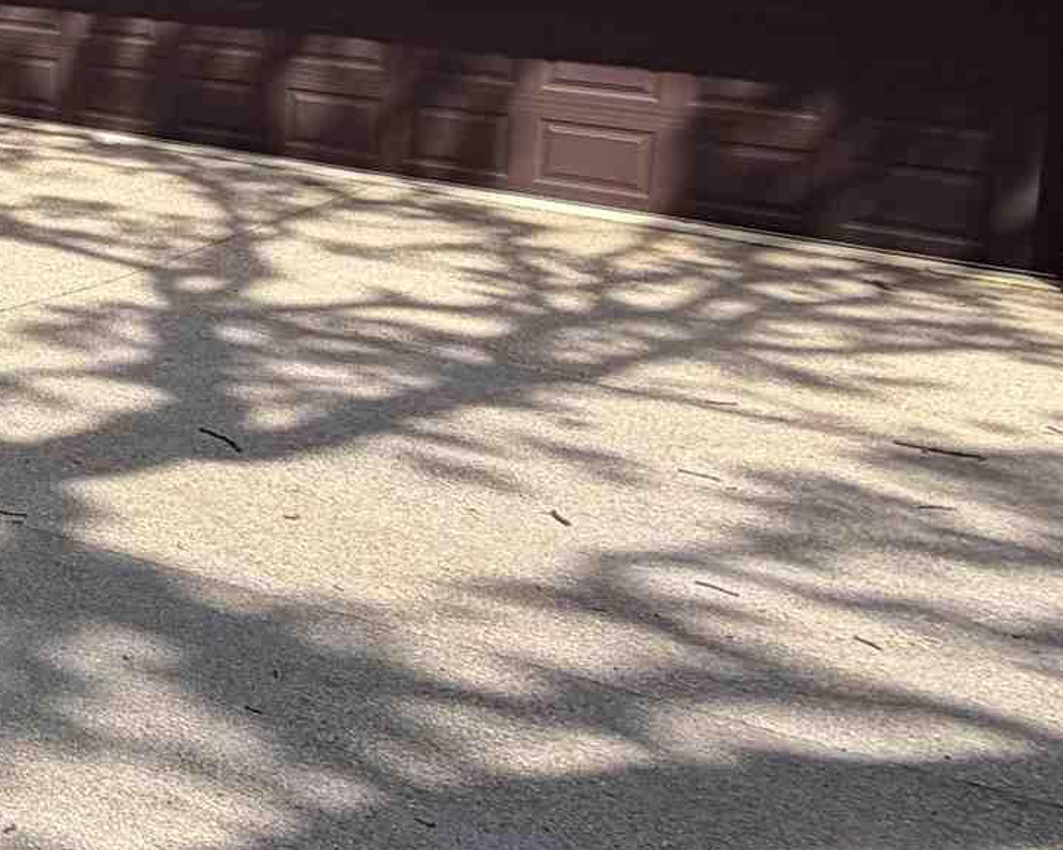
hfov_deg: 19.8
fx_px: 1824
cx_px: -995
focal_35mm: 58
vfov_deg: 24.8
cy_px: -35
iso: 25
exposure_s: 1/770
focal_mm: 2.22
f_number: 2.2
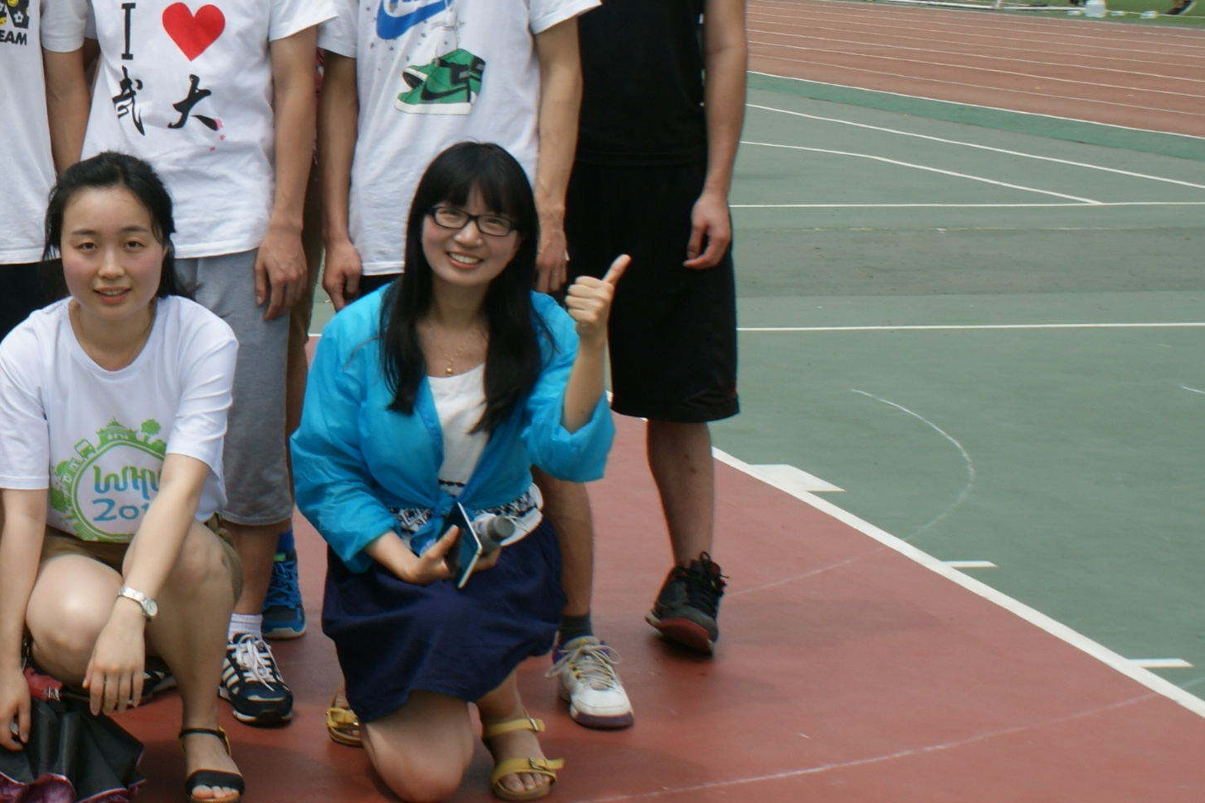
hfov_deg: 21.3
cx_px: -117
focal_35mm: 91
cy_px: -91
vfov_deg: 14.7
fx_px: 3046
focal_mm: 26
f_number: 8
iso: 100
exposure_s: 1/250
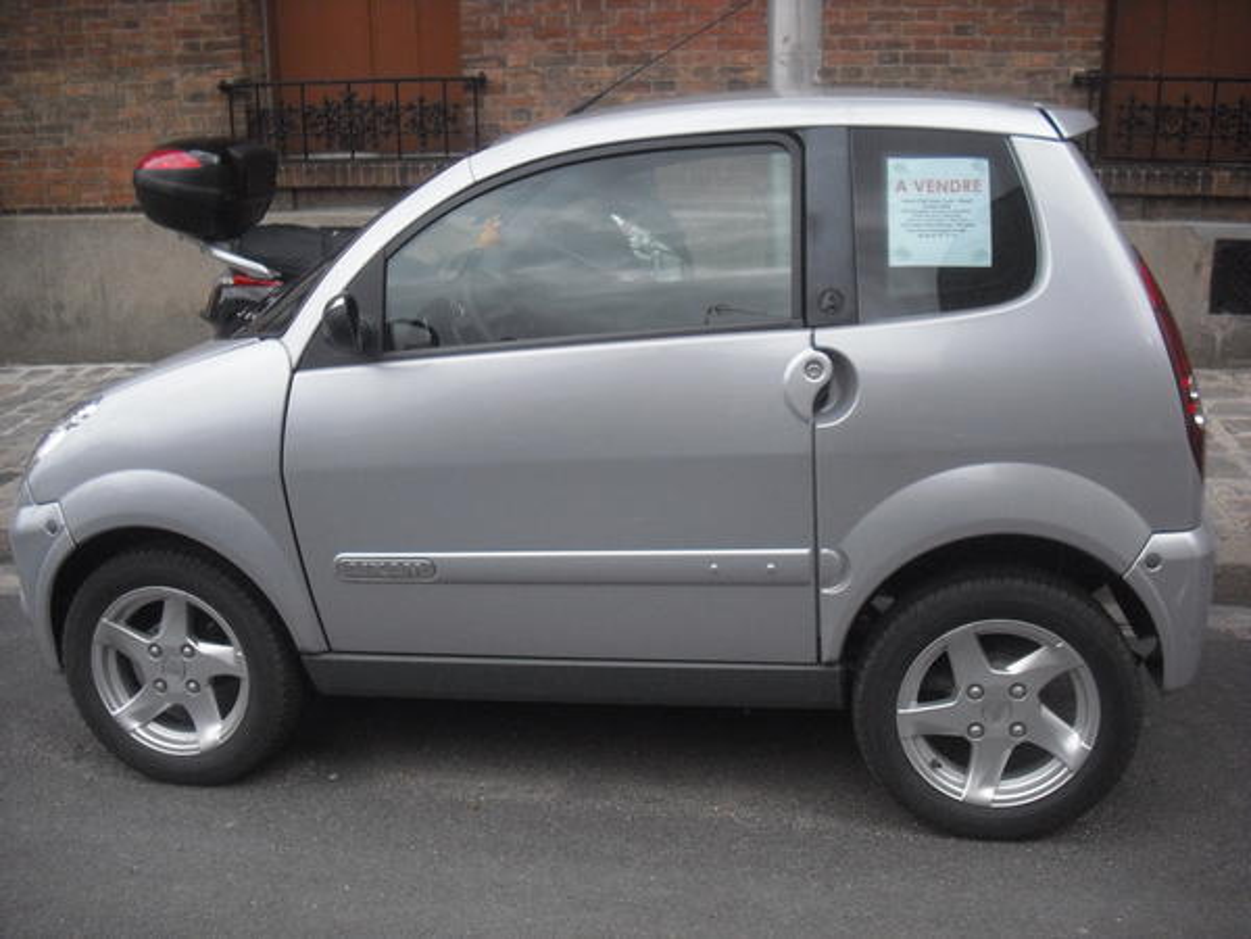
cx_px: 626
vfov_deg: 37.7
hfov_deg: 49.0
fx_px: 1373
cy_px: 470
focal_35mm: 38
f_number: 5.6
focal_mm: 6.2
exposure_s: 1/320
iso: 400
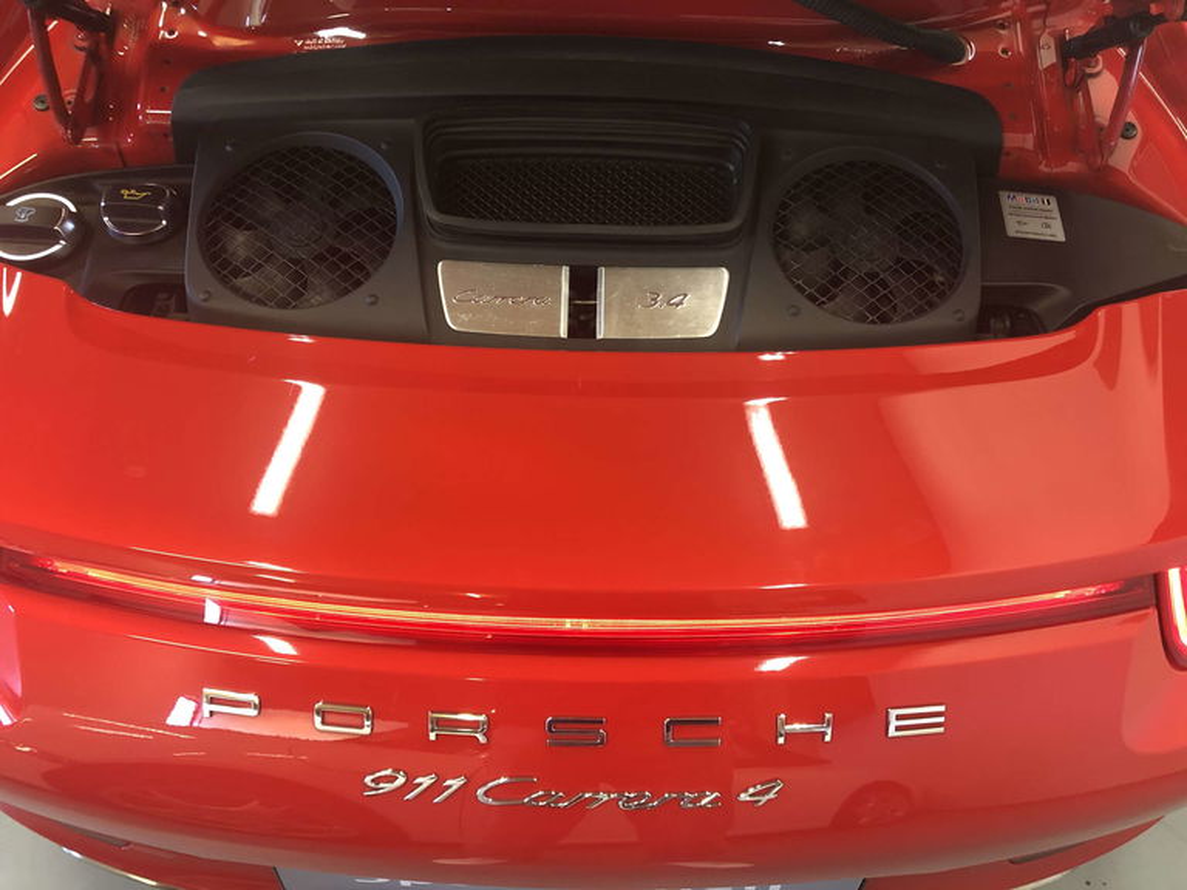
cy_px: 445
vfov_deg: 49.7
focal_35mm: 28
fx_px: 960
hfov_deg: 63.4
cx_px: 594
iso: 100
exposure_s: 1/11
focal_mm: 3.99
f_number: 1.8
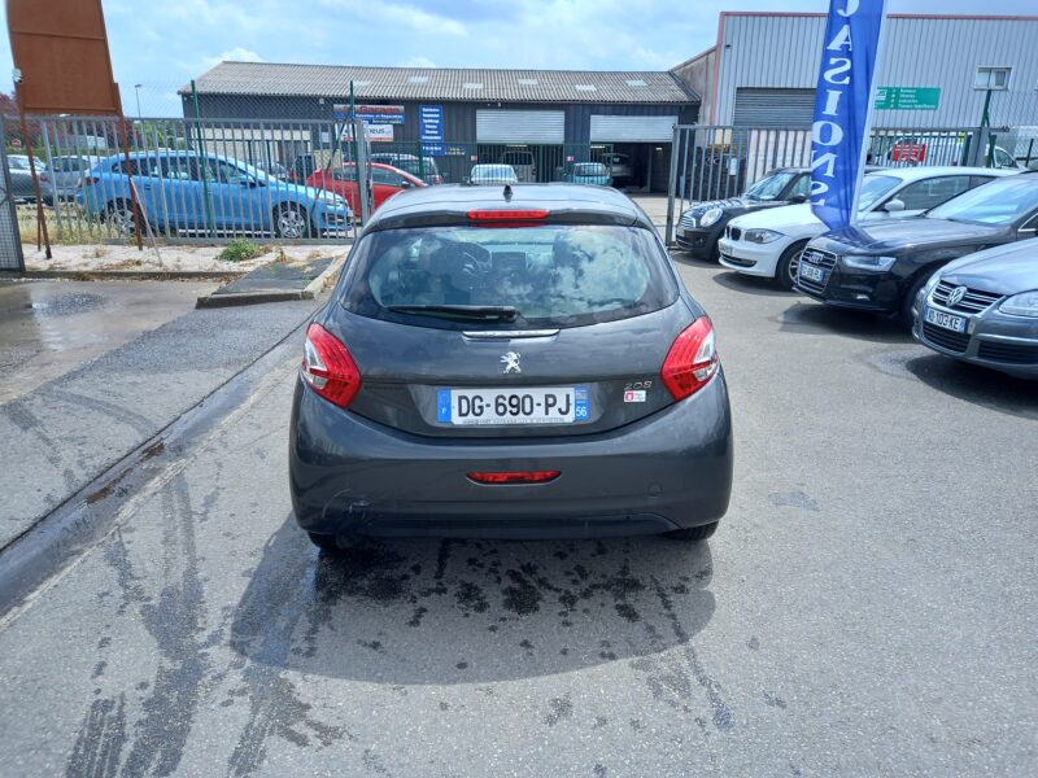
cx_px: 519
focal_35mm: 25
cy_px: 389
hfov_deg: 69.4
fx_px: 750
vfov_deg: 54.9
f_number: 2
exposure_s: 1/429
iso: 25
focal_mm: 4.6
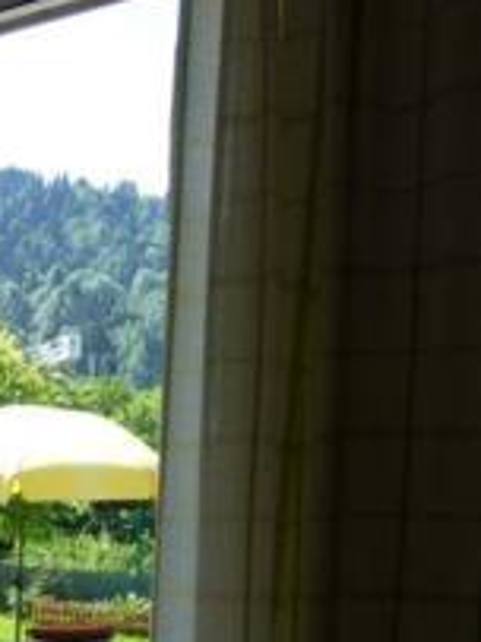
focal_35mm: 52
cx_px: -13
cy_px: 610
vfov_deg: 34.2
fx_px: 964
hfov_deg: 26.4
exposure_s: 1/250
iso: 160
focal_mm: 4.3
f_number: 4
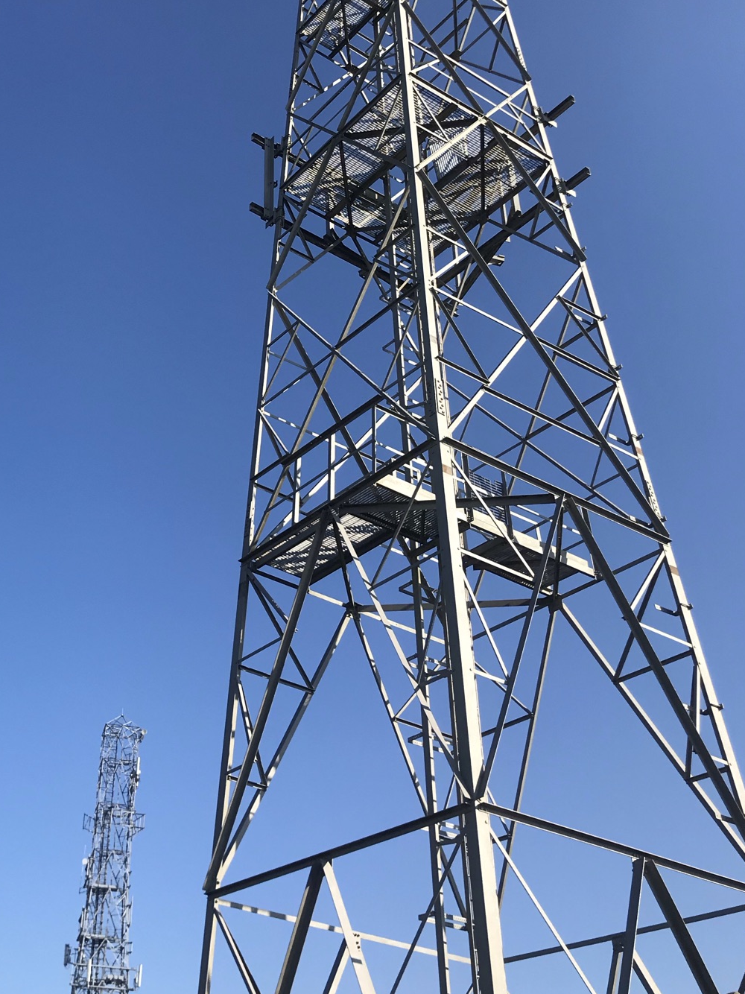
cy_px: 331
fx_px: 1234
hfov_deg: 32.9
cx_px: 183
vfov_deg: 43.2
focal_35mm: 43
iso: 20
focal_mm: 3.99
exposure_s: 1/1808
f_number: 1.8
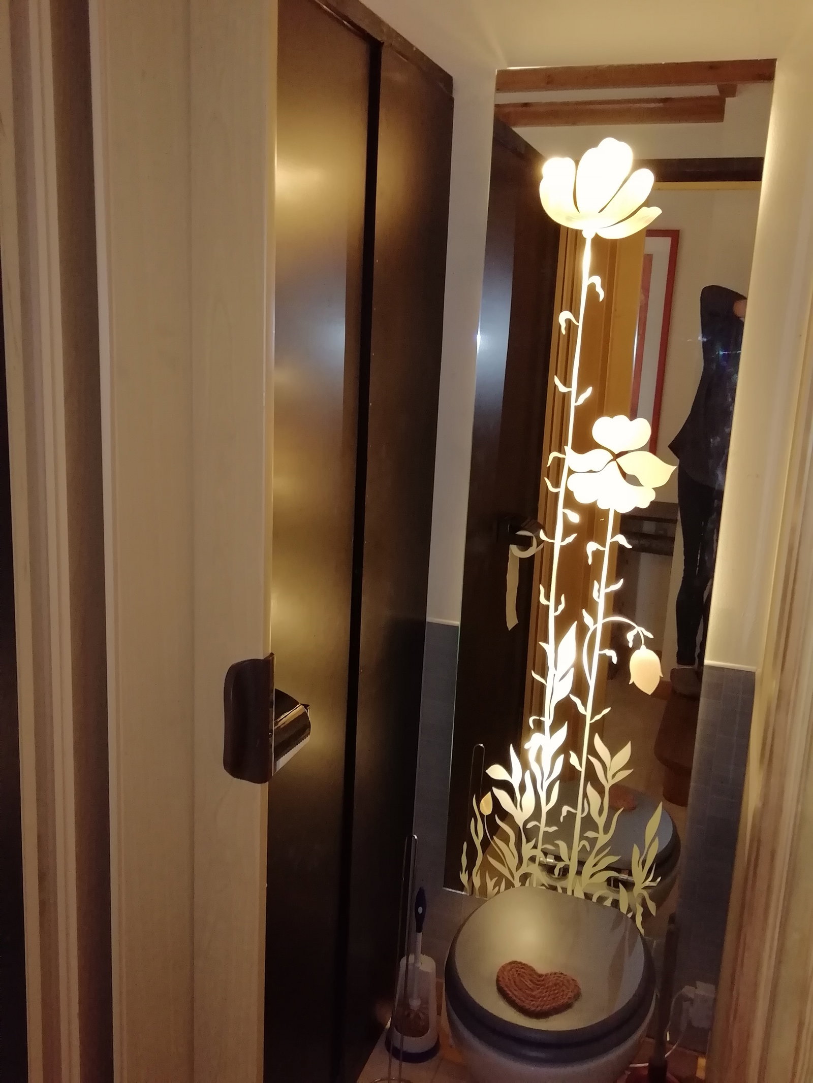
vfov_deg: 56.8
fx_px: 1002
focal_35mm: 32
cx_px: 406
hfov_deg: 44.2
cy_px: 542
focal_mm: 3.21
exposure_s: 1/33.3
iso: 160
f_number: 2.2
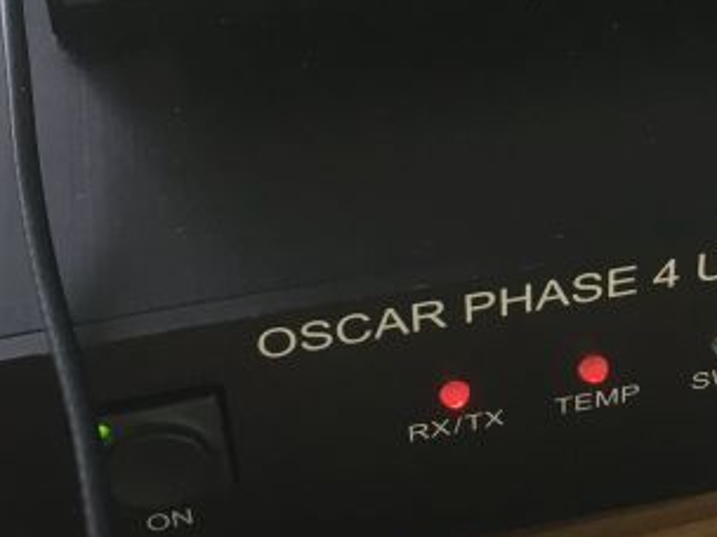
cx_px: 401
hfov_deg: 25.3
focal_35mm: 77
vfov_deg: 18.6
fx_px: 1595
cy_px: -11
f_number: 2.2
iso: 40
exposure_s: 1/33
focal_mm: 4.15
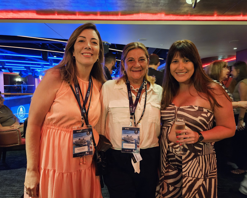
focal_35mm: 24
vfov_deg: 58.8
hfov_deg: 70.3
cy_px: 99
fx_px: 175
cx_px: 123
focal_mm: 5.4
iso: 1000
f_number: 1.8
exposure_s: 1/24
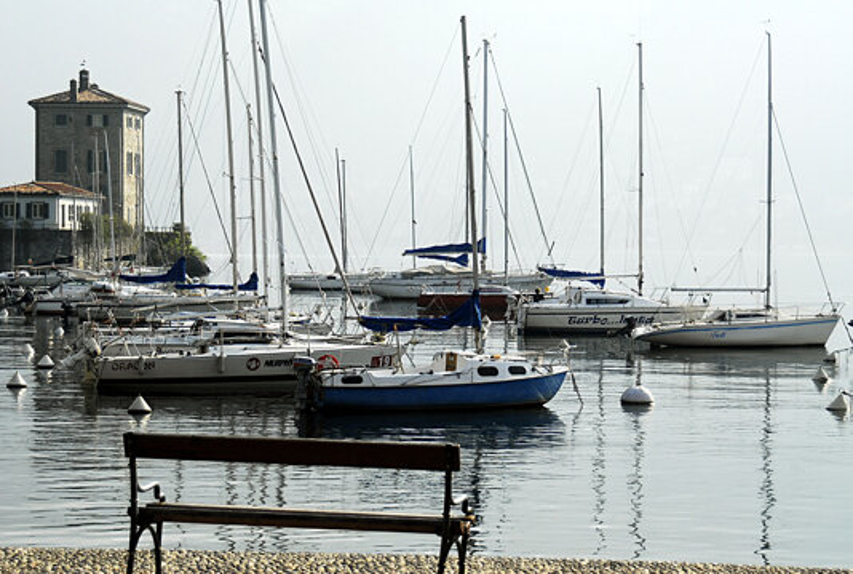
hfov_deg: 20.6
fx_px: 2352
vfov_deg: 13.9
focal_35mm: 99
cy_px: 287
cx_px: 426
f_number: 5
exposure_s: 1/2500
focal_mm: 66
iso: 400
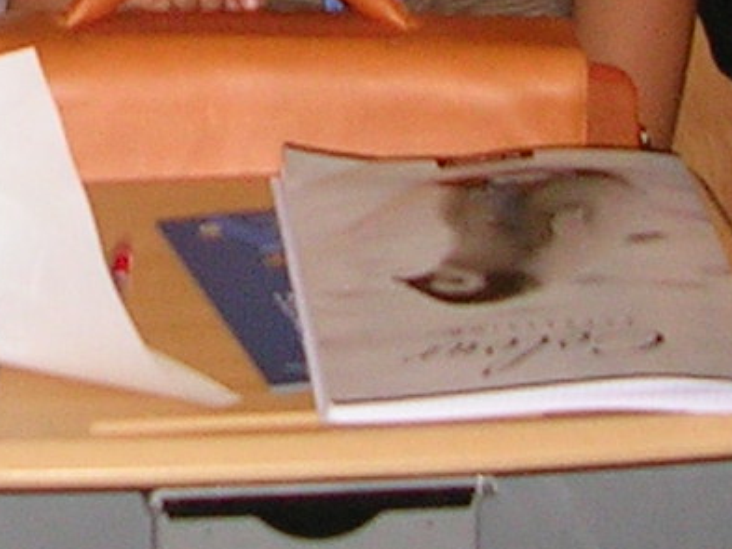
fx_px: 4188
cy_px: -614
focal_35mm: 198
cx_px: -69
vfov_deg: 7.2
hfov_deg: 9.9
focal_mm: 5.8
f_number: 2.8
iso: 84
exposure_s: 1/60.1
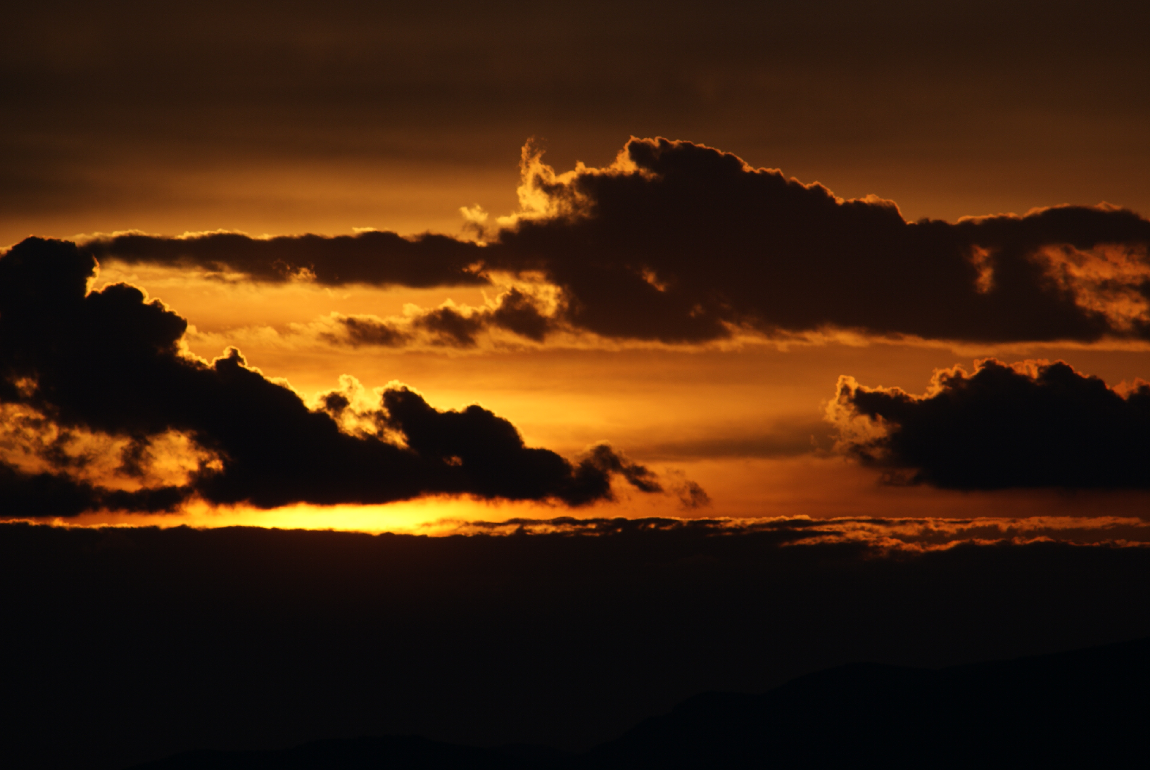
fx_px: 14392
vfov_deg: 3.1
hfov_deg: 4.6
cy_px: 385
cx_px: 575
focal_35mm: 450
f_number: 8
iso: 100
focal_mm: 300
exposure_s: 1/500
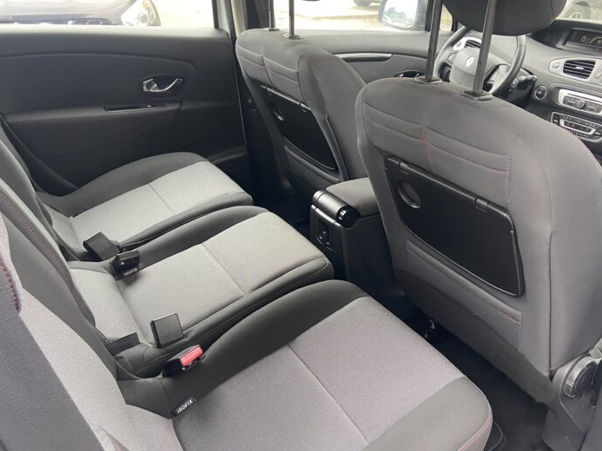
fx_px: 522
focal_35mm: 30
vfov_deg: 46.8
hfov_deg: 59.9
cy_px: 212
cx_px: 328
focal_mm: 4.25
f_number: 1.8
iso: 160
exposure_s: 1/60
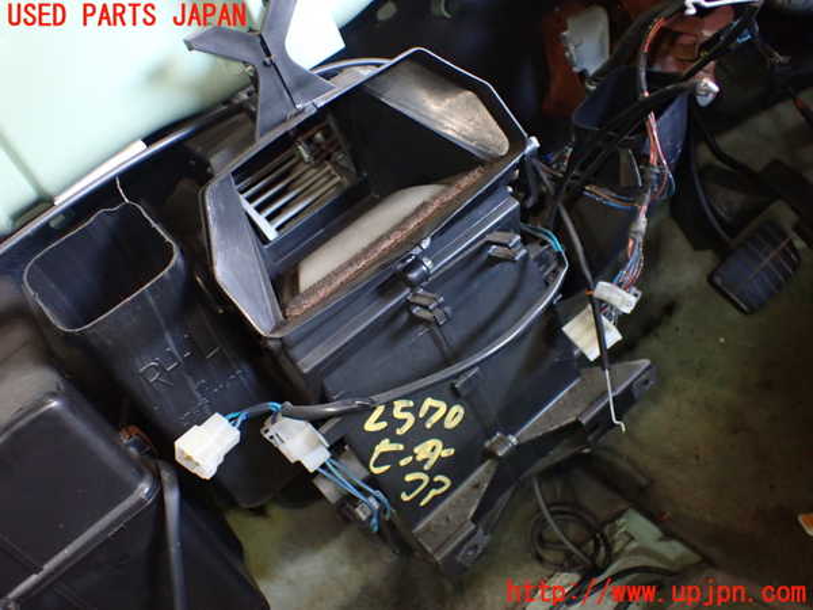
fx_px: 705
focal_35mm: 30
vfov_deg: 46.8
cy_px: 305
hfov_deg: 60.0
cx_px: 406
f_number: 2.3
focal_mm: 5.4
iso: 800
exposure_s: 1/40
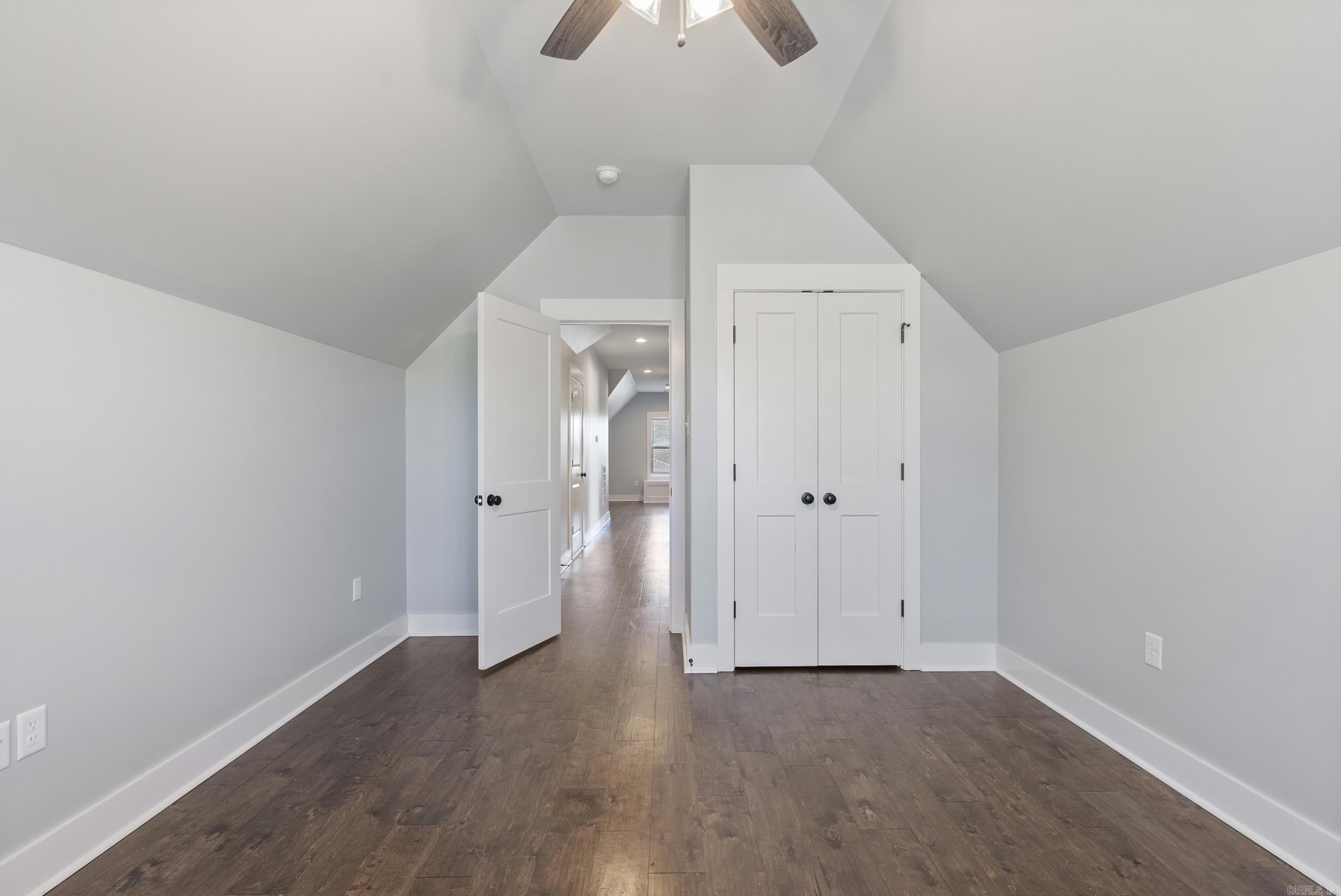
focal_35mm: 16
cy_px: 448
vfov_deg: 73.8
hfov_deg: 96.7
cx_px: 670
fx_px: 596
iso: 640
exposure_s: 1/5
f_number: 9
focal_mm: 16
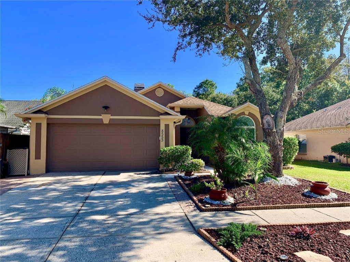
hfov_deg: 67.3
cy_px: 131
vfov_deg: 53.1
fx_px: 263
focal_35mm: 26
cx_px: 175
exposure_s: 1/1176
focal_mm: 4.25
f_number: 1.8
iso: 25
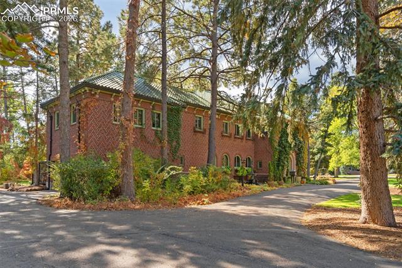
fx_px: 279
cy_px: 134
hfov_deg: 71.5
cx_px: 201
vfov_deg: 51.2
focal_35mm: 25
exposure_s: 1/20
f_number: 7.1
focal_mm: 25
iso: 400
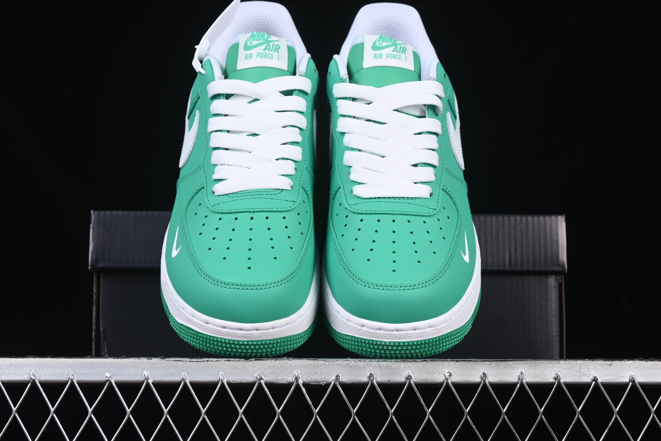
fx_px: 1395
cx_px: 334
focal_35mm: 76
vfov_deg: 18.0
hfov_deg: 26.6
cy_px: 219
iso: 160
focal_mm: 50
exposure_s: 1/80
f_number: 8
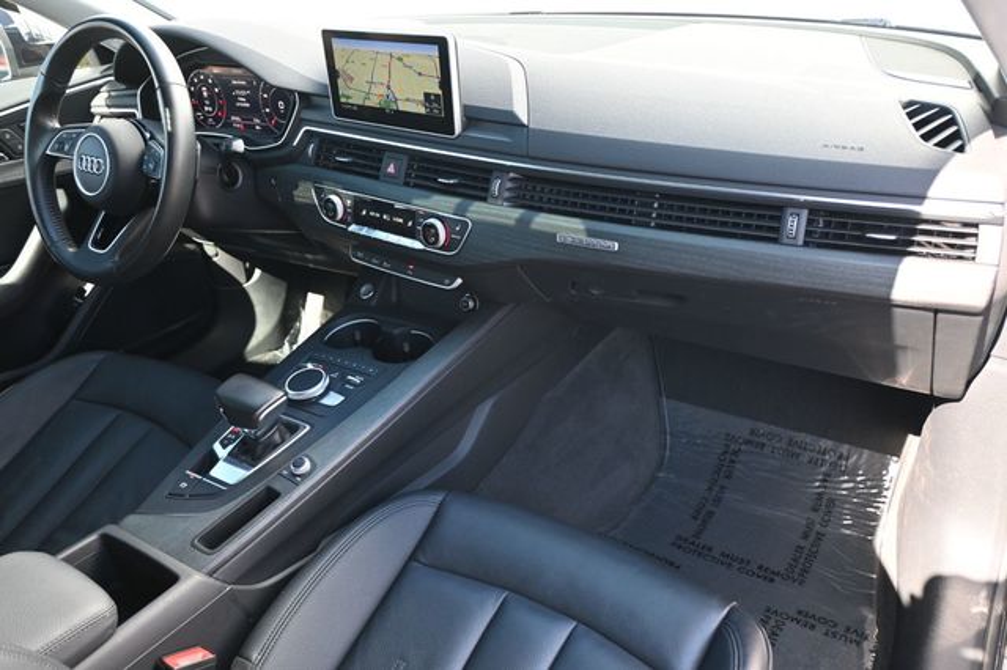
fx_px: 818
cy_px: 335
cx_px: 504
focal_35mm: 29
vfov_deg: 44.6
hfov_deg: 63.2
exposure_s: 1/125
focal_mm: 19.5
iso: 560
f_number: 3.8
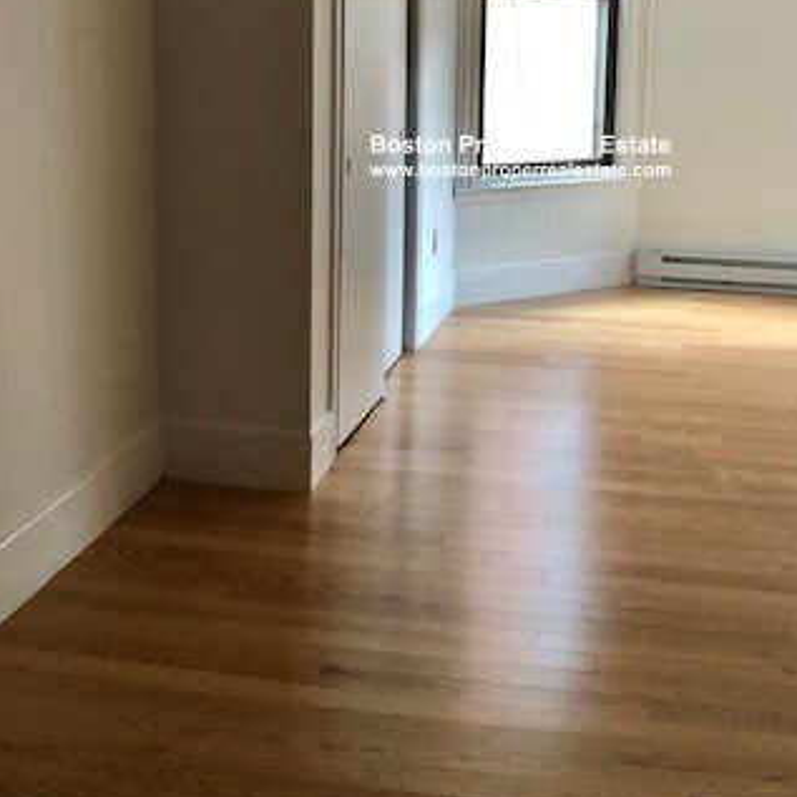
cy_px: 168
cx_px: 520
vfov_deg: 33.1
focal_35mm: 50
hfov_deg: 33.8
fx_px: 1302
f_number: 1.8
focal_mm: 3.99
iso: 50
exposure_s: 1/15
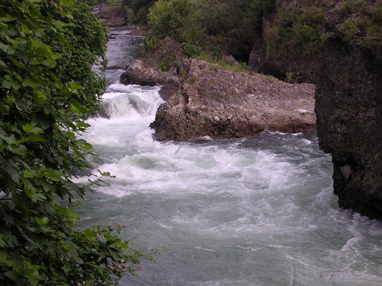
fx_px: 894
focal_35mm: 81
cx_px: 191
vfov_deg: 18.2
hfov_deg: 24.1
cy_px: 143
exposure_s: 1/244
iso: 100
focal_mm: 12.3
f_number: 4
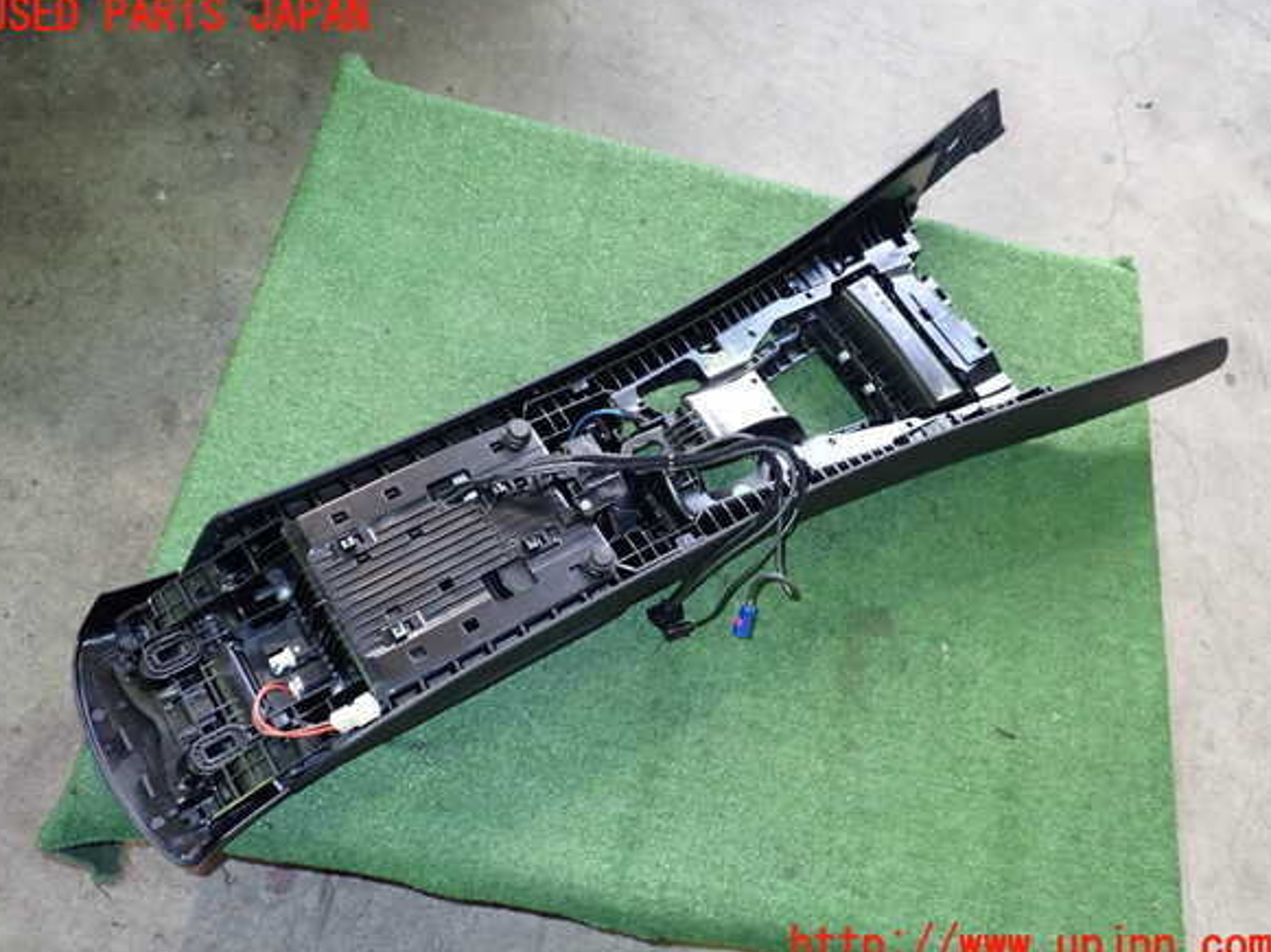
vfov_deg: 45.4
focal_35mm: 31
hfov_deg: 58.4
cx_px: 628
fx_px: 1138
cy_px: 481
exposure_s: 1/30
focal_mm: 5.4
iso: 250
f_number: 2.3
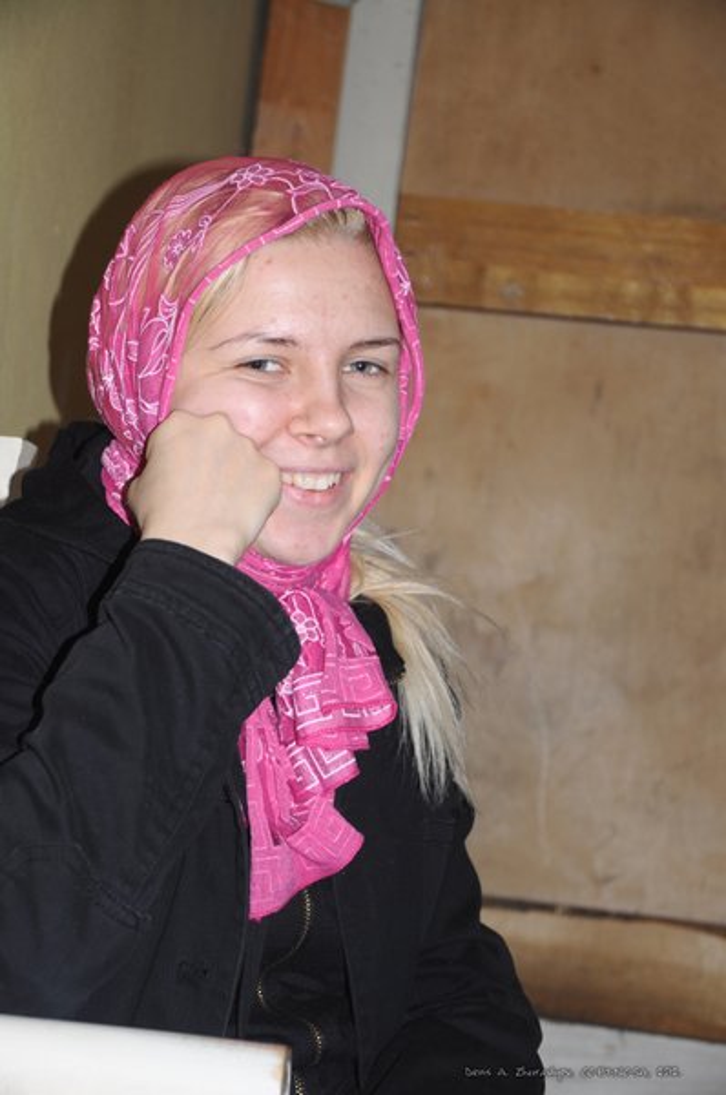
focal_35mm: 82
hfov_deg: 16.5
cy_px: 548
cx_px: 363
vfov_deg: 24.7
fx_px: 2504
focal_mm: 55
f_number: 5
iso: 200
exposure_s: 1/60
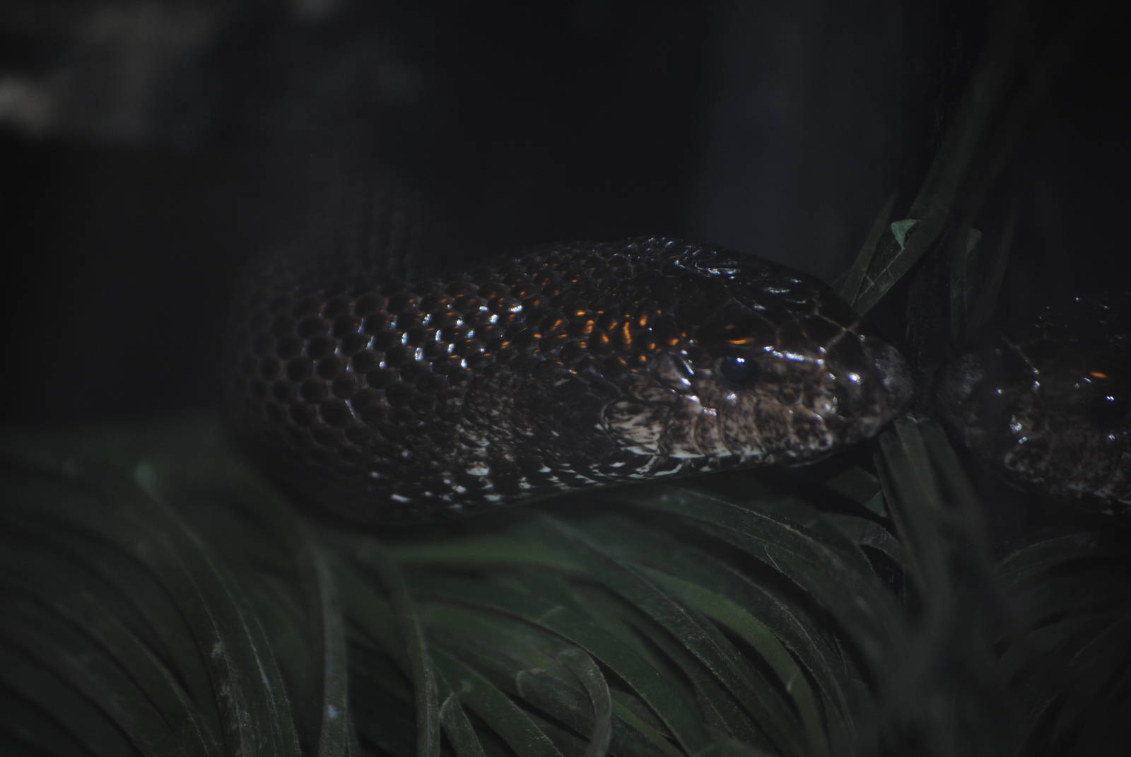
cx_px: 566
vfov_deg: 5.6
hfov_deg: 8.3
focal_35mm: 248
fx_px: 7785
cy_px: 378
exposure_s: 1/60
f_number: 5.3
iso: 200
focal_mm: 165
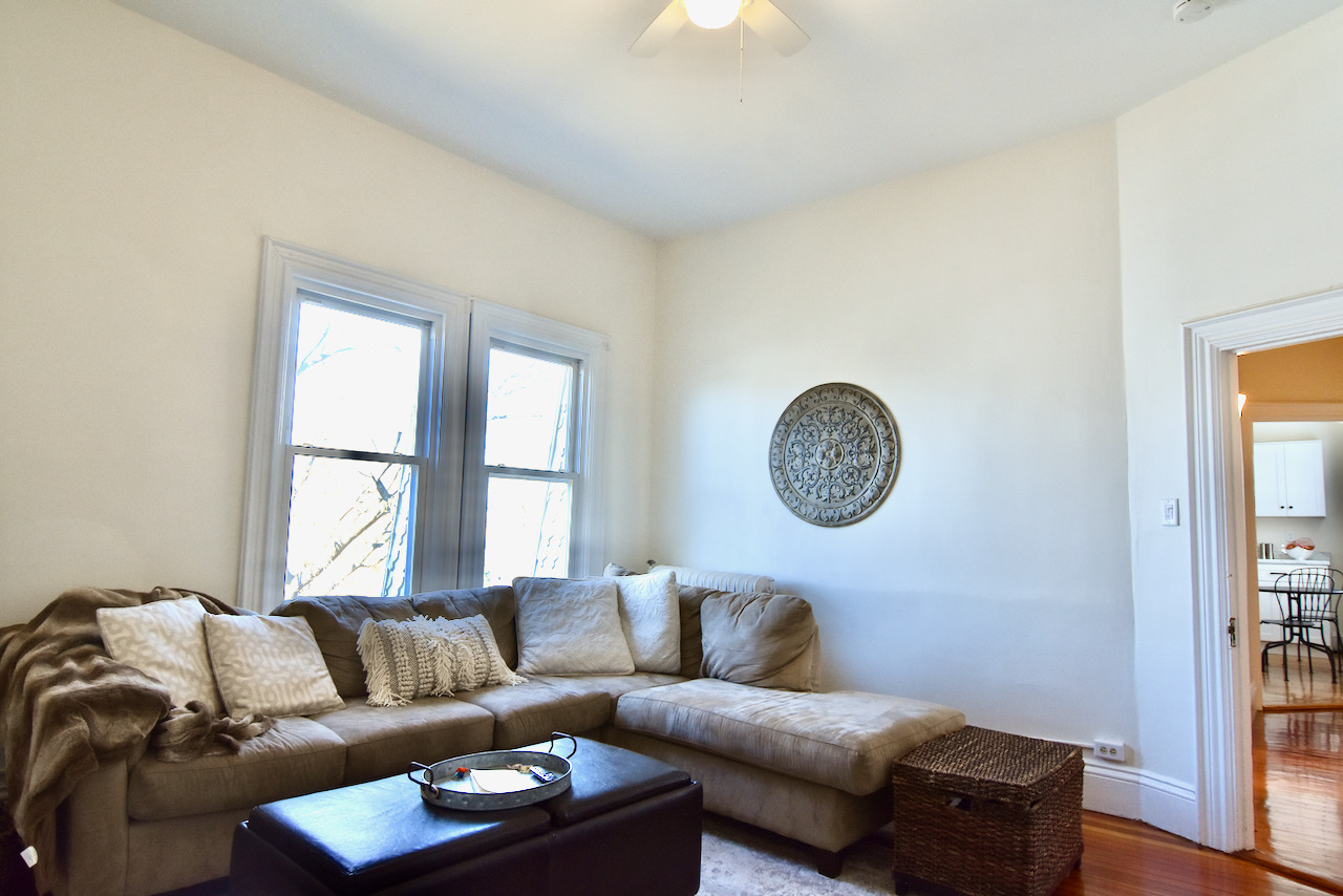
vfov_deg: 59.5
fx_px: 784
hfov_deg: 81.2
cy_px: 448
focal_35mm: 21
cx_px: 672
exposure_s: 1/125
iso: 800
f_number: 5.6
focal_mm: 14
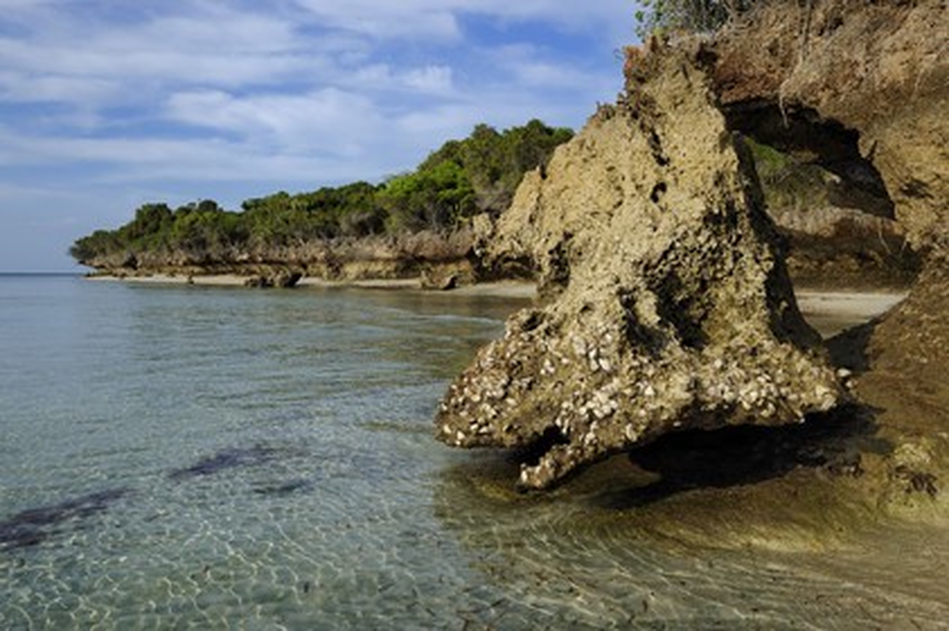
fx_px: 764
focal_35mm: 29
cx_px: 474
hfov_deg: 63.7
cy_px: 316
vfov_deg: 44.9
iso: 200
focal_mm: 29
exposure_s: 1/200
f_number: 13
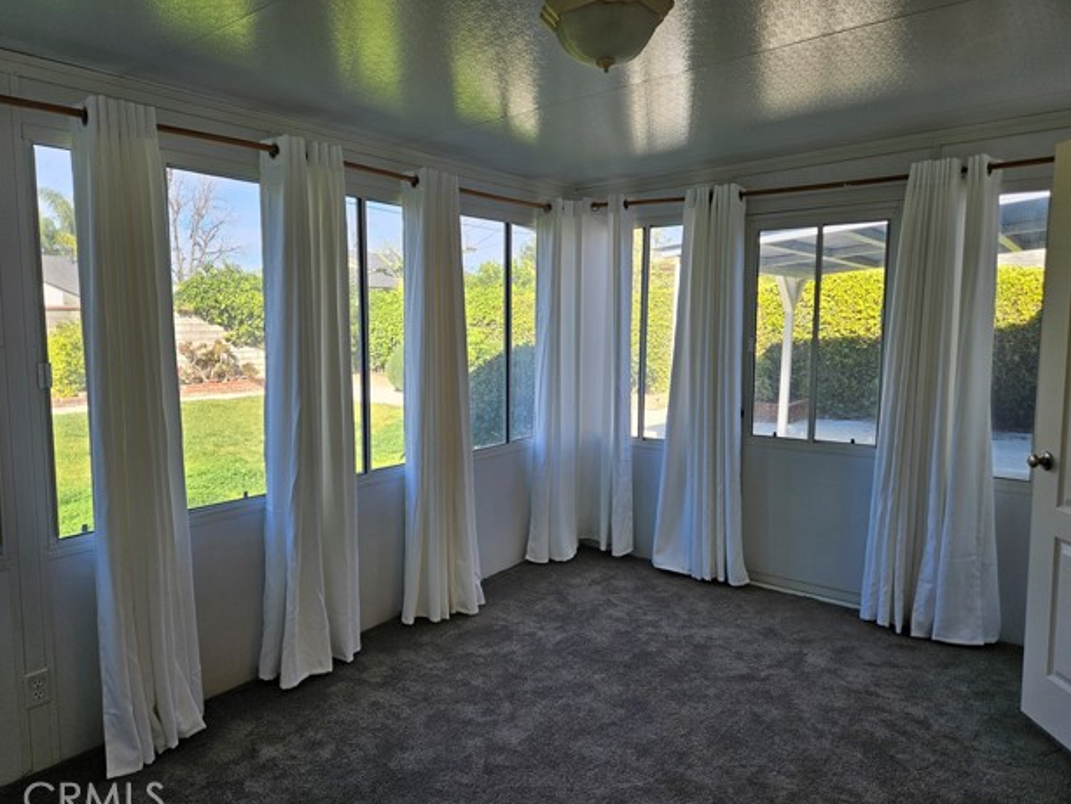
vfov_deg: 56.8
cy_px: 404
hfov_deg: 71.6
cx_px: 522
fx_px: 743
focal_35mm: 24
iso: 32
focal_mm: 5.4
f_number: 1.8
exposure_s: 1/180
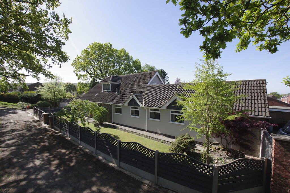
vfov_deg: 77.3
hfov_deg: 100.4
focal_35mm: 15
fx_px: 121
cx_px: 145
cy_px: 96
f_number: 7.1
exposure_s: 1/200
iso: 200
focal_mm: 10
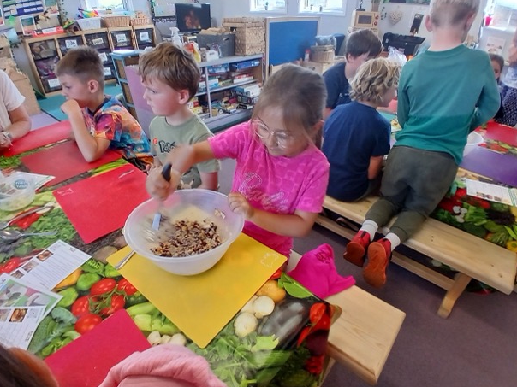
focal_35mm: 18
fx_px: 269
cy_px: 202
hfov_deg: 87.7
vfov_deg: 71.6
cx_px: 262
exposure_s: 1/40
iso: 100
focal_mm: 1.4
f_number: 2.2
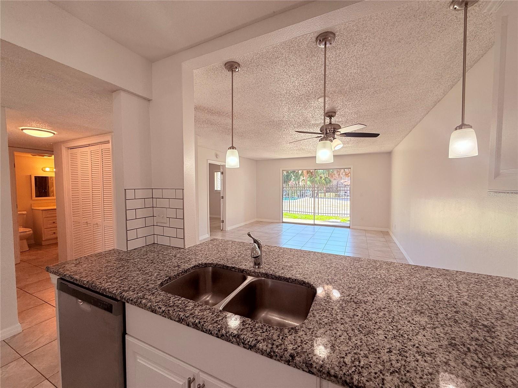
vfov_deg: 85.7
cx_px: 259
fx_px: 209
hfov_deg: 102.1
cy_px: 194
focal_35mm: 14
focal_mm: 2.22
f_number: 2.2
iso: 64
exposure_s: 1/220
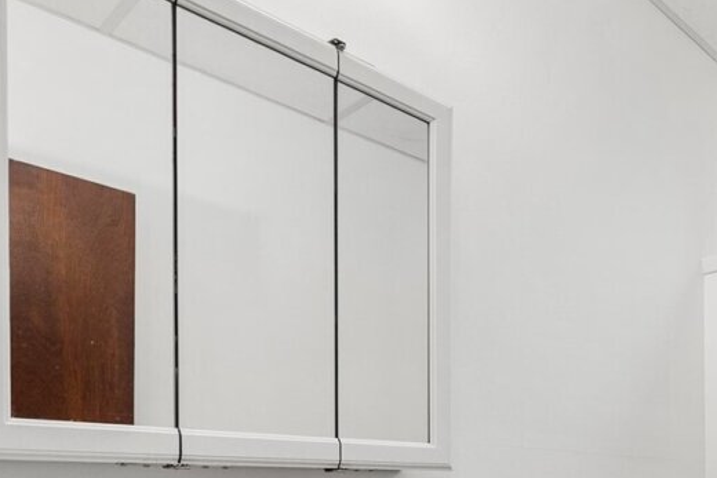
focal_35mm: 35
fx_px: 697
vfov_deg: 33.3
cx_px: 637
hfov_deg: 49.0
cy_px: 519
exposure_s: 1/80
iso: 80
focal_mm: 13
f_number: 7.1
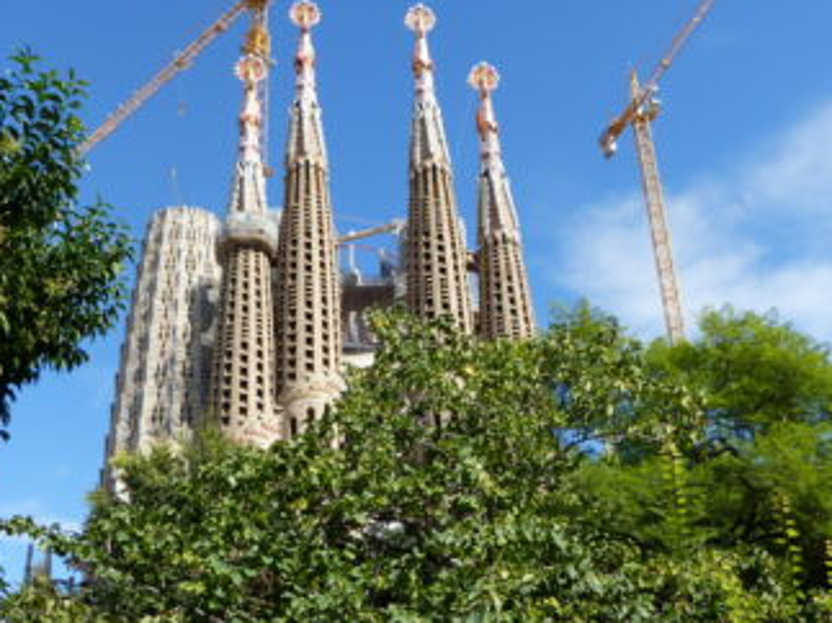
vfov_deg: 27.9
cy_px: 239
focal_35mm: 52
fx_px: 1249
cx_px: 404
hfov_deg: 36.8
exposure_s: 1/800
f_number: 4
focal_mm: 7.4
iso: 100
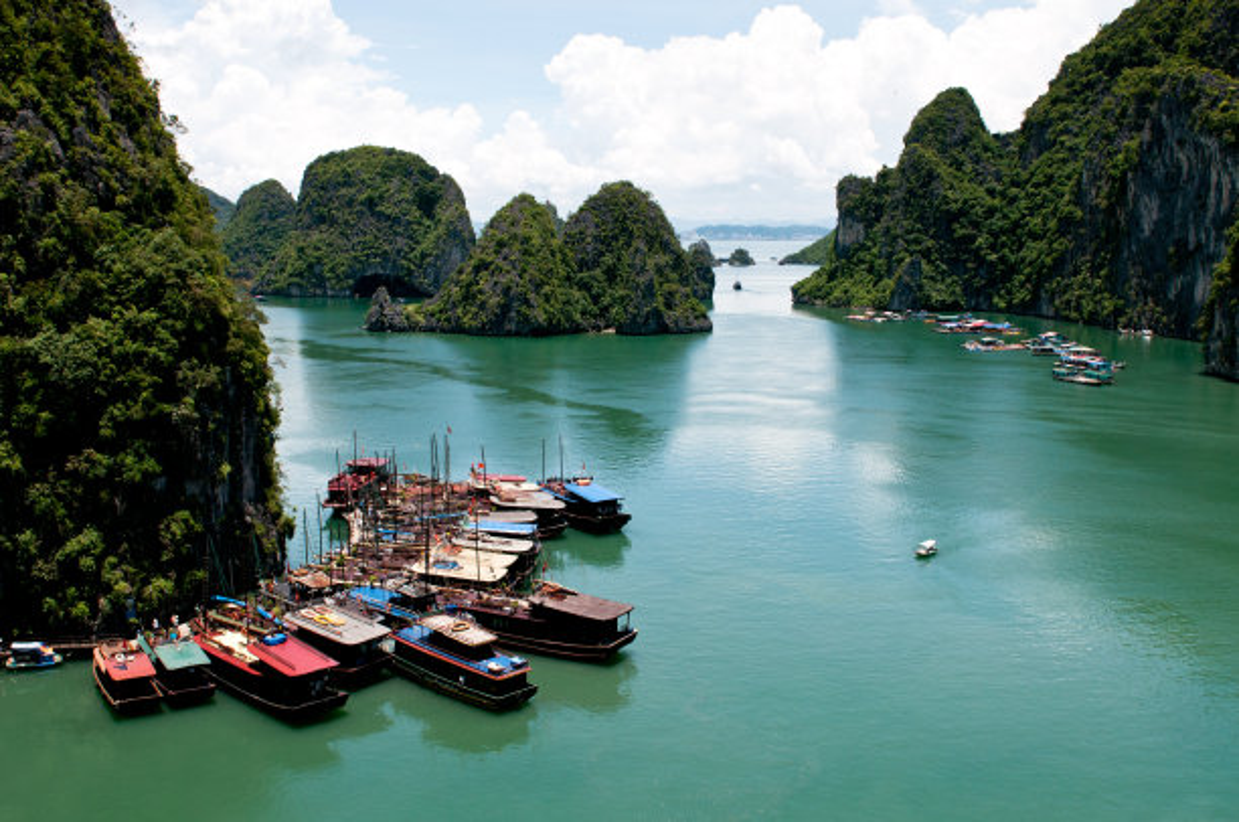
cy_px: 411
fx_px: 1237
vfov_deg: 36.8
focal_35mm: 36
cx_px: 620
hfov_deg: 53.2
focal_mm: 24
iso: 200
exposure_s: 1/640
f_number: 10
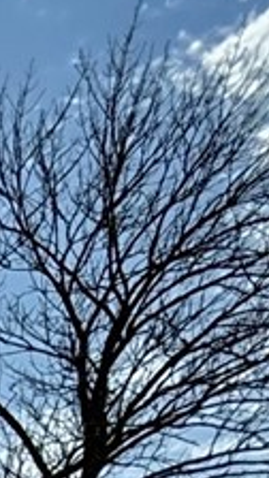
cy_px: 1129
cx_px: -583
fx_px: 1661
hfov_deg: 7.8
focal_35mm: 131
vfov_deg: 12.8
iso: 50
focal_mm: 2.22
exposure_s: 1/1901
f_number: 2.2
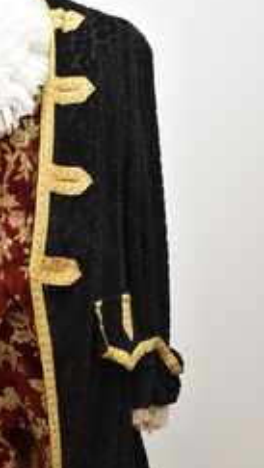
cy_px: 327
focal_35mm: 64
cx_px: 6
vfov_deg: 32.4
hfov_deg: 18.4
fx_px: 795
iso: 1000
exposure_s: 1/80
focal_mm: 22
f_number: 4.5
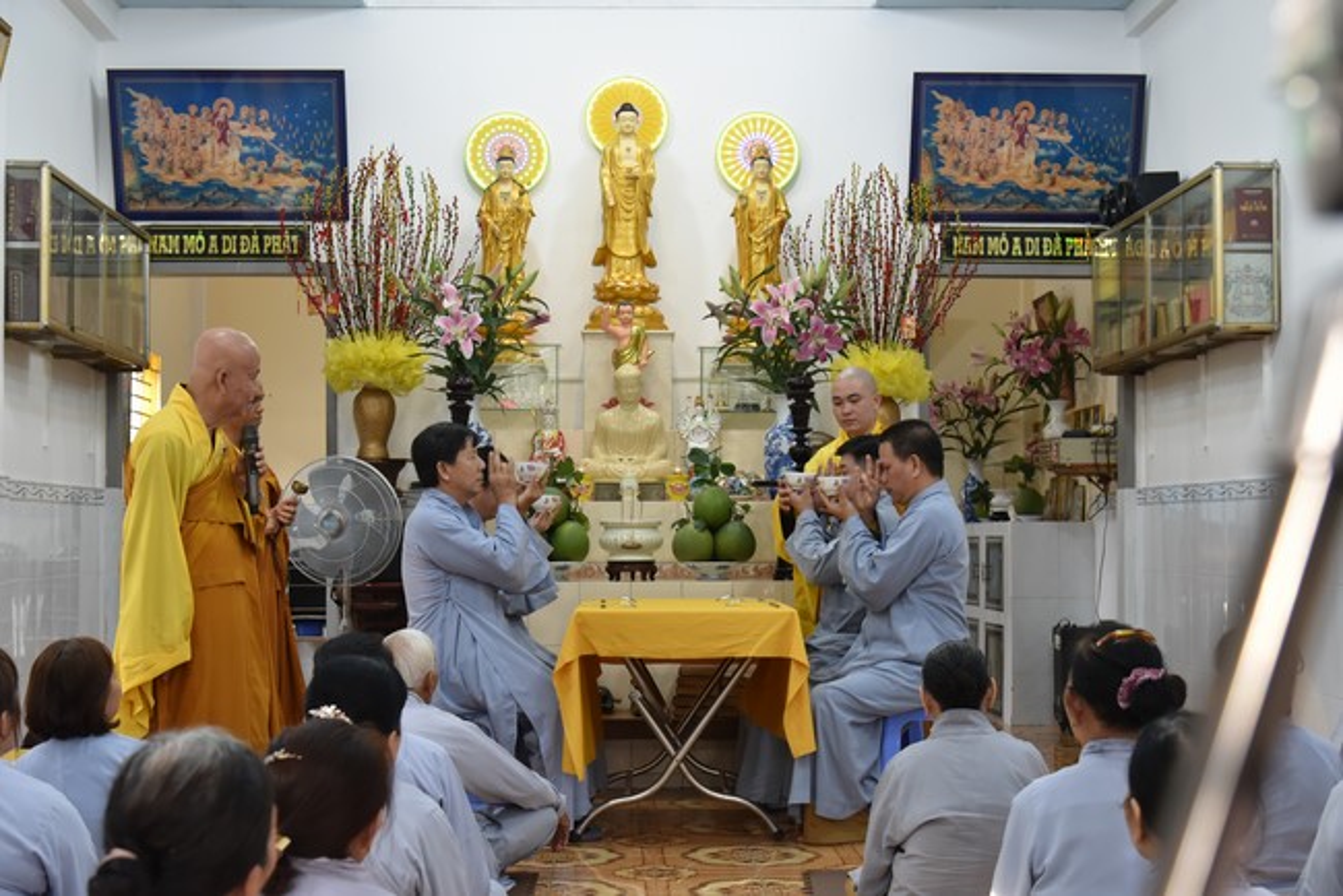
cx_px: 672
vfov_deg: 27.0
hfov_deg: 39.6
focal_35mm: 50
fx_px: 1866
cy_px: 448
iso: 1600
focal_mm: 50
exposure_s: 1/125
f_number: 5.6
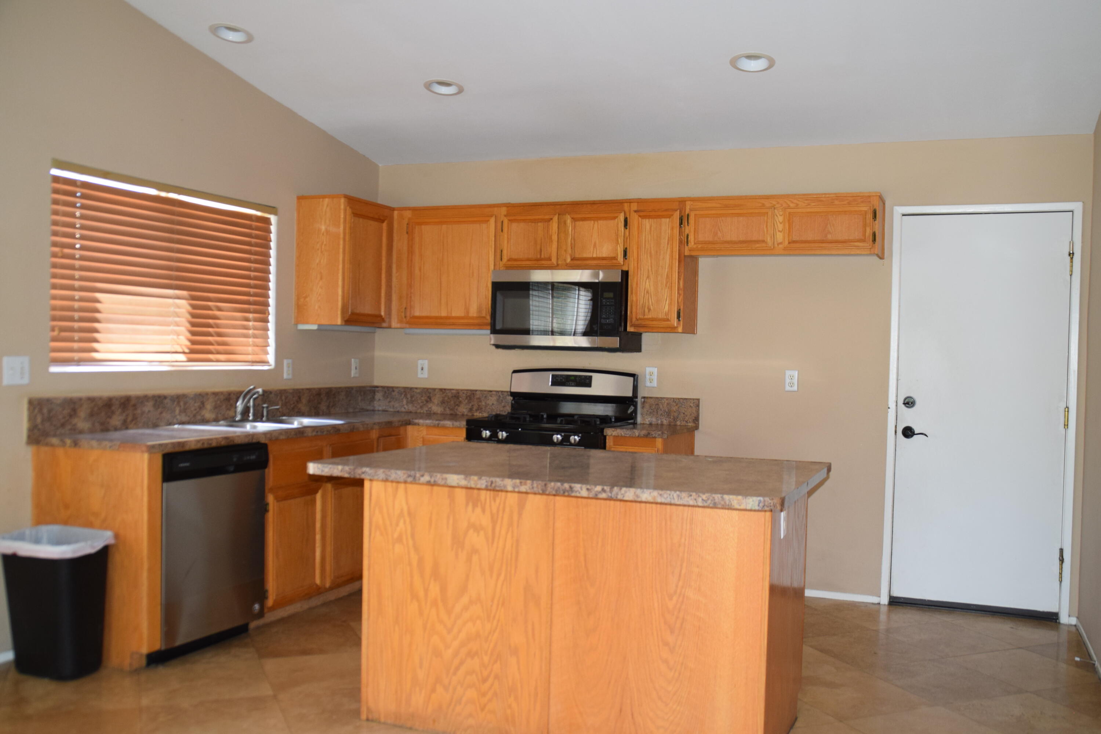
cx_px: 550
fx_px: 1009
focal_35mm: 33
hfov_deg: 57.2
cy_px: 367
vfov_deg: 40.0
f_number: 5
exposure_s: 1/100
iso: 800
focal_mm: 22
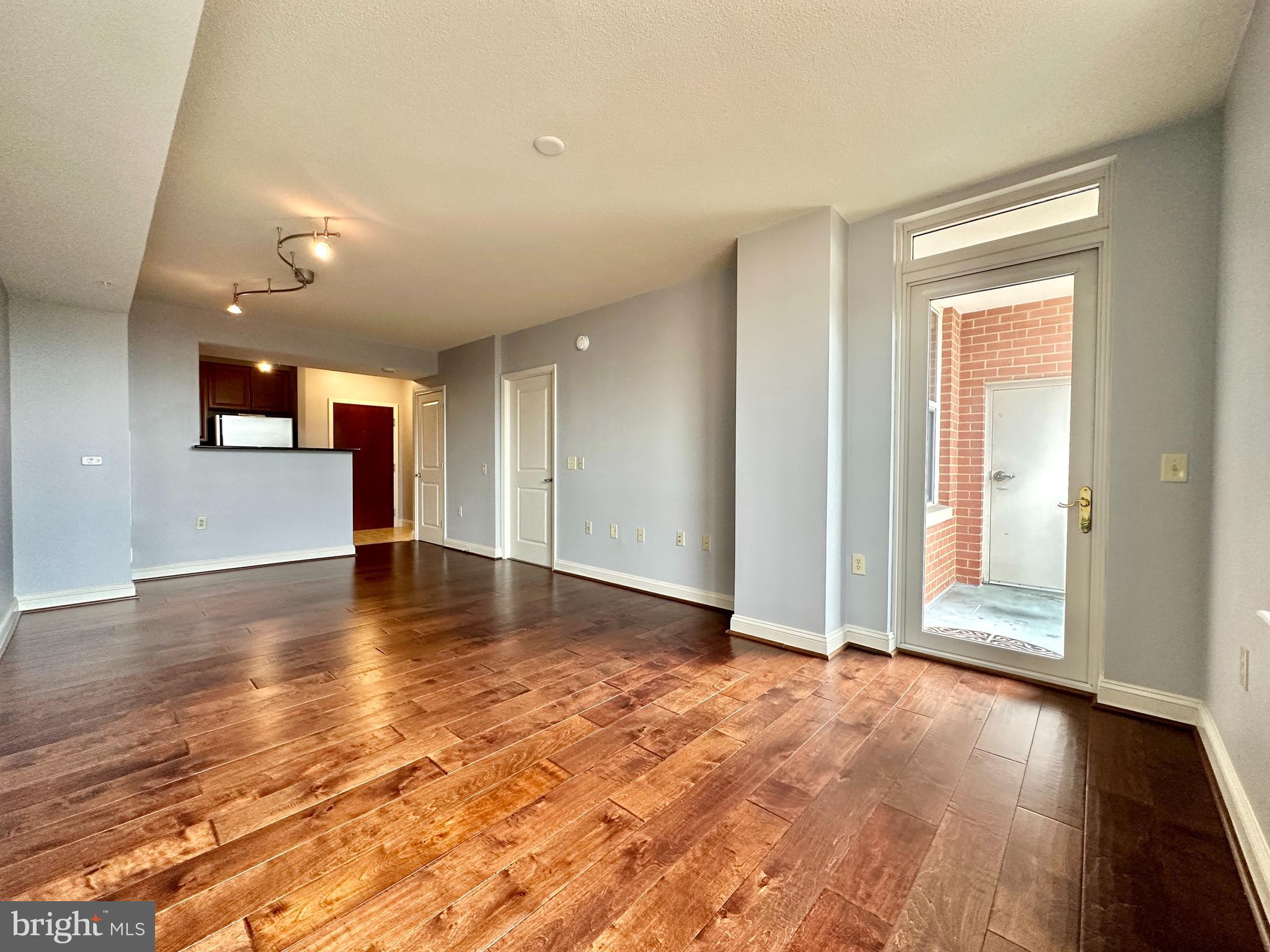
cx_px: 635
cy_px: 476
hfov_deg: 102.1
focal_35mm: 14
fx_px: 514
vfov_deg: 85.7
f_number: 2.2
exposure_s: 1/120
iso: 250
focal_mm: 2.22
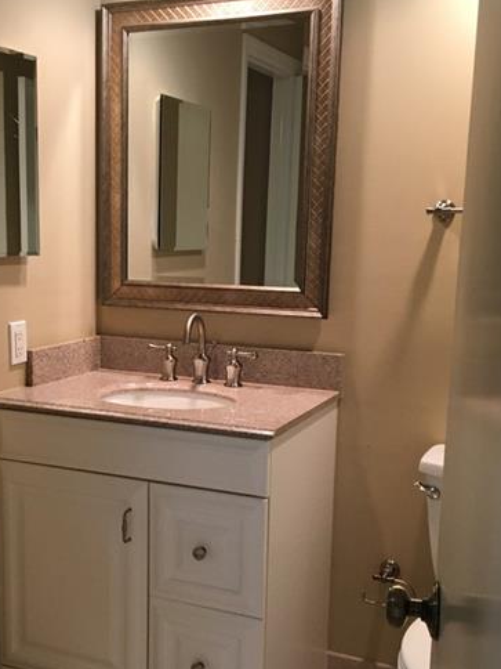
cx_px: 179
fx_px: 888
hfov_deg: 31.3
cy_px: 387
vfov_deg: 41.1
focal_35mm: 46
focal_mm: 4.15
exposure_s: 1/30
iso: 80
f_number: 2.2
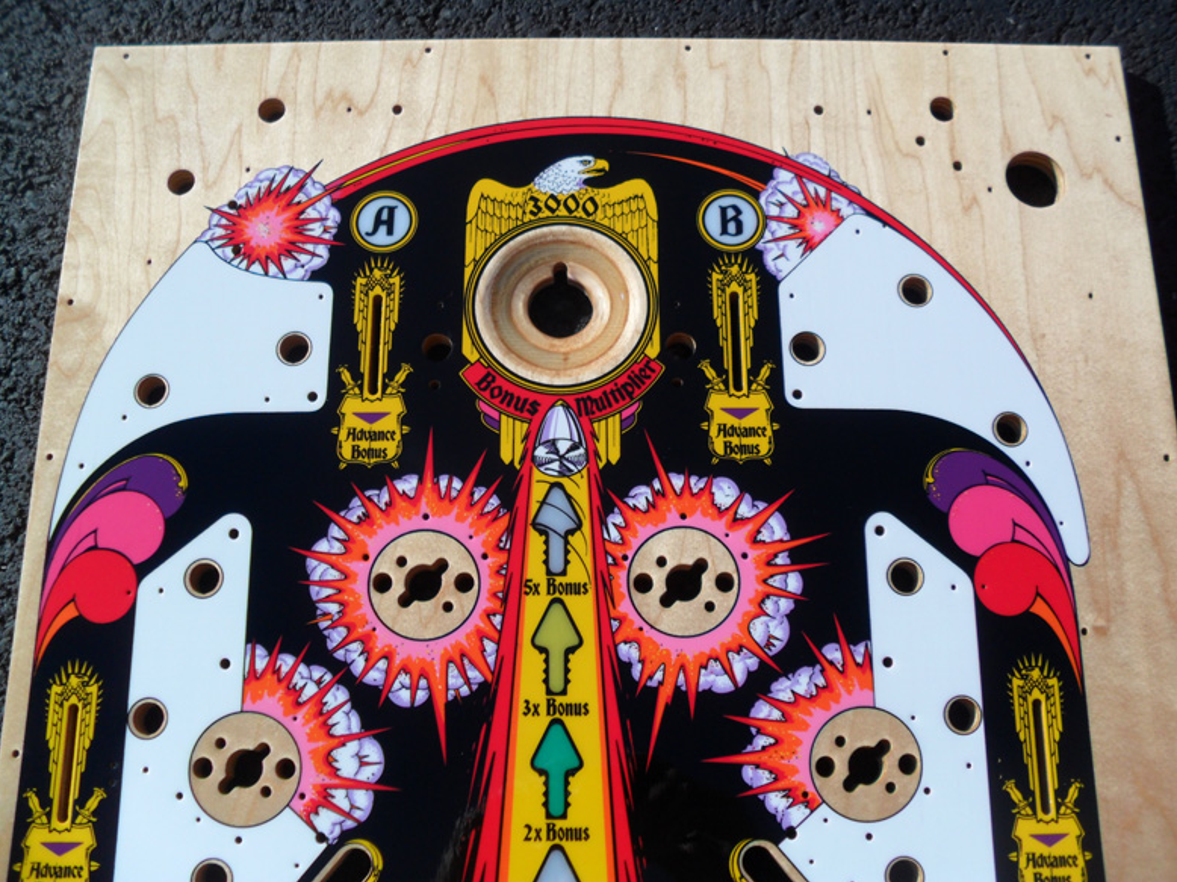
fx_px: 1224
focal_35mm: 36
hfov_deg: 51.4
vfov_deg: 39.6
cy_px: 430
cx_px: 598
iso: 80
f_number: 7.6
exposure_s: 1/250
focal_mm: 6.3
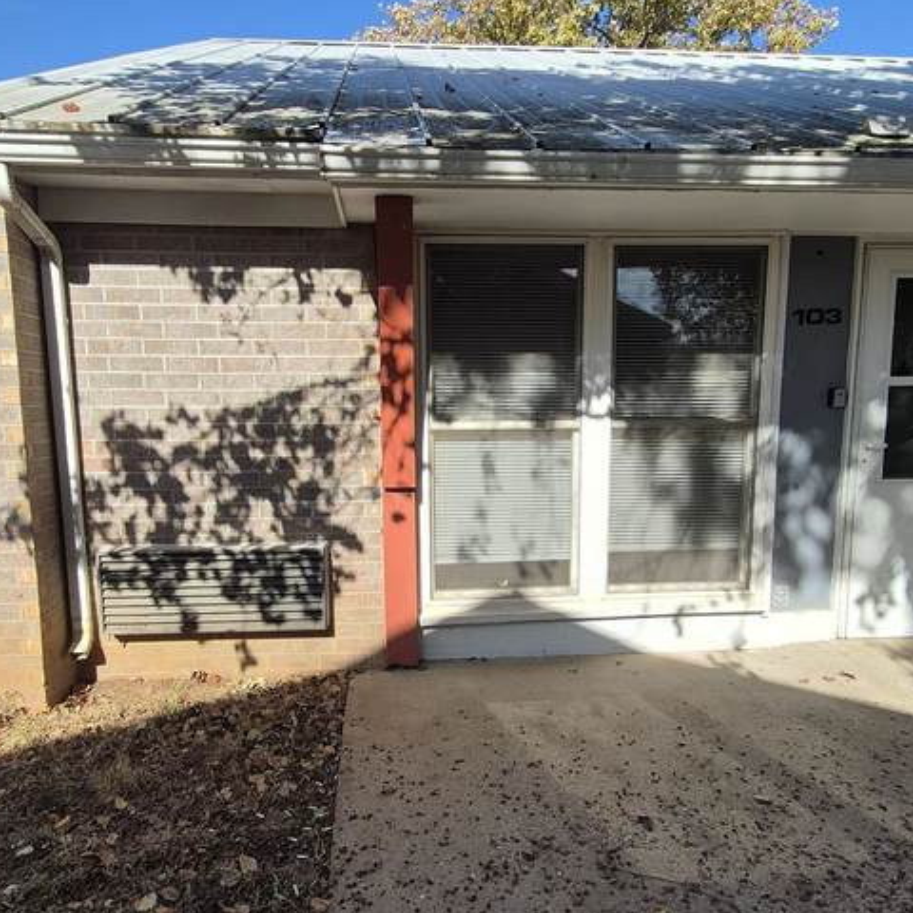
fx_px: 686
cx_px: 418
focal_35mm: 23
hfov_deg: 67.1
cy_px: 502
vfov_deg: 67.1
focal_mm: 1.74
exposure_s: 1/1148
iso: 50
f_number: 2.2
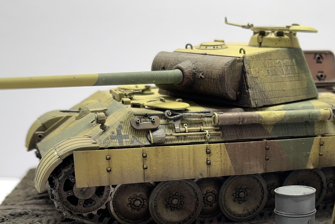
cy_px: 210
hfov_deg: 34.8
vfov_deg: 23.0
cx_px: 220
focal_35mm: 57
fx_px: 530
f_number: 1.6
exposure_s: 1/100
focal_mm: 5.1
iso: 50
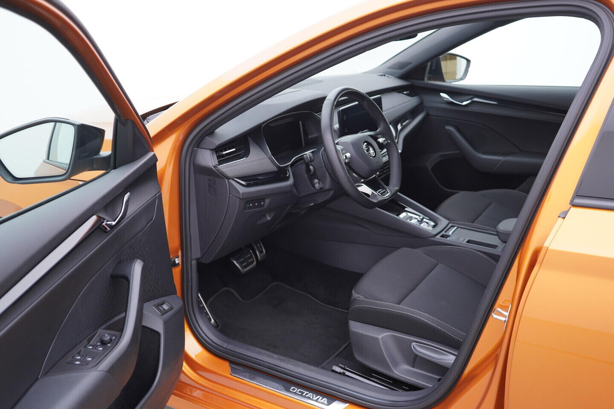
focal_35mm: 36
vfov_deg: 36.9
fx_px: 614
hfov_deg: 53.1
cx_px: 307
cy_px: 204
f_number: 2.8
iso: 160
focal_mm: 24
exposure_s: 1/40
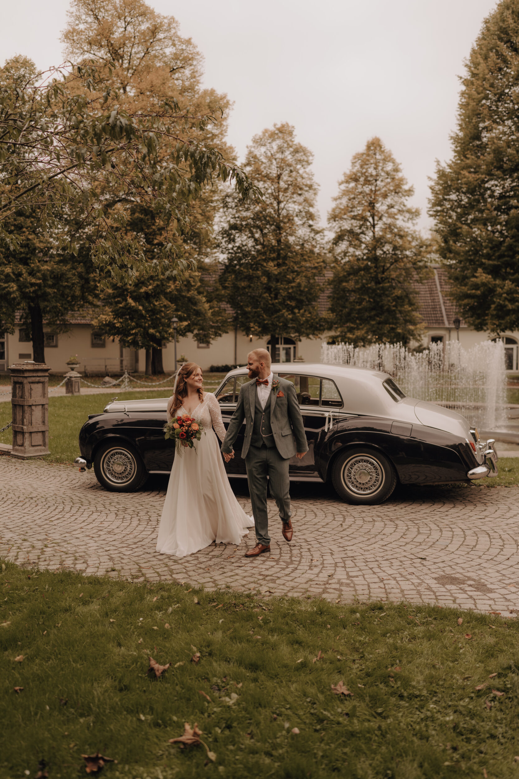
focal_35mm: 35
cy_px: 390
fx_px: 757
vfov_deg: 54.4
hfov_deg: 37.9
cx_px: 260
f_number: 1.8
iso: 100
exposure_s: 1/500
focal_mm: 35
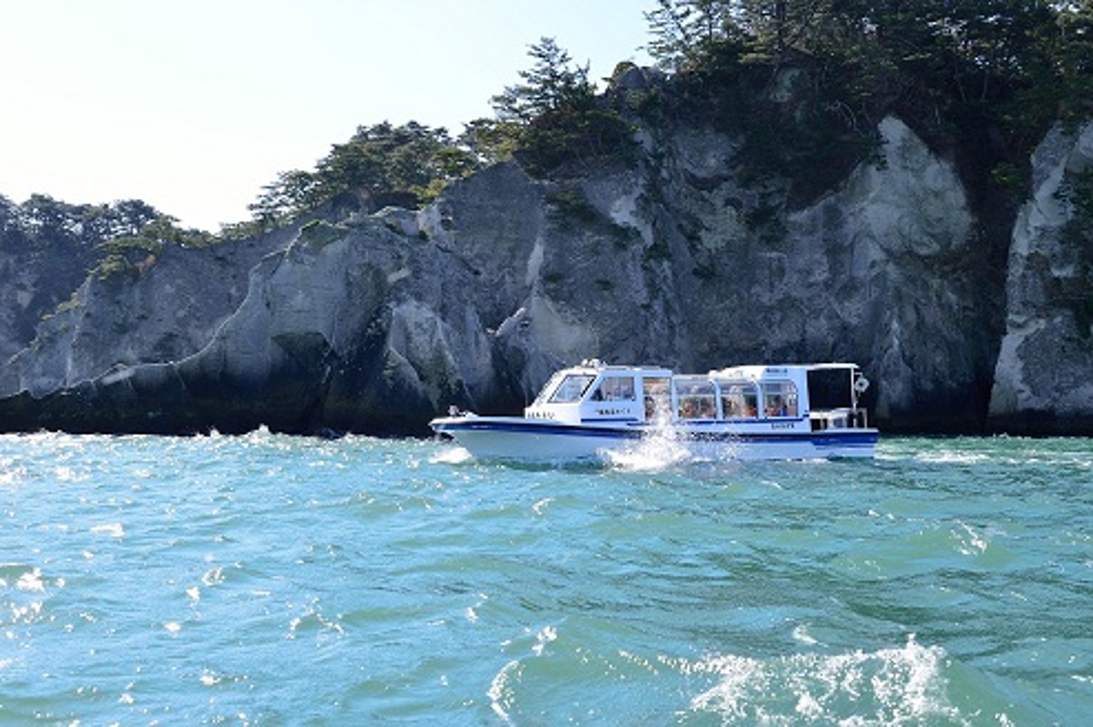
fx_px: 1365
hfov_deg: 43.6
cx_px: 546
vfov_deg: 29.8
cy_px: 364
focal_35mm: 45
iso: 100
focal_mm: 45
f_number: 8
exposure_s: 1/100
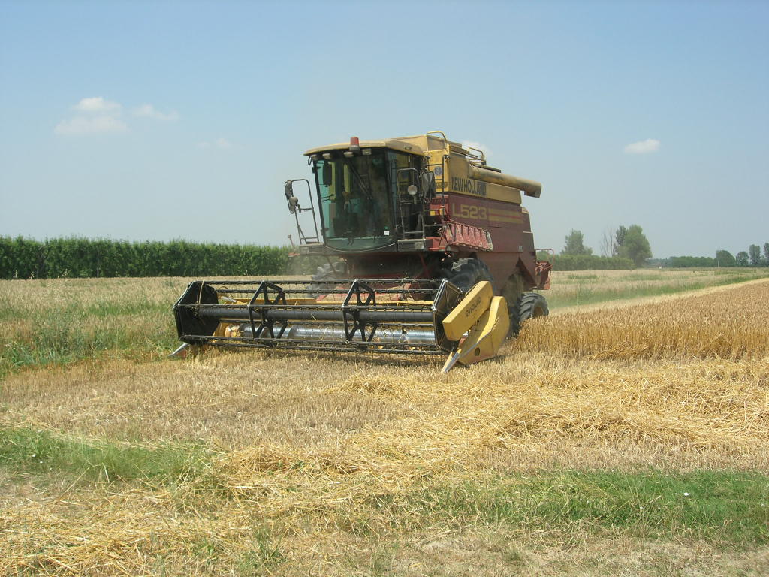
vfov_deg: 37.7
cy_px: 288
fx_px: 844
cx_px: 384
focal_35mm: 38
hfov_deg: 49.0
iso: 64
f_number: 4.8
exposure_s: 1/526
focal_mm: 7.8
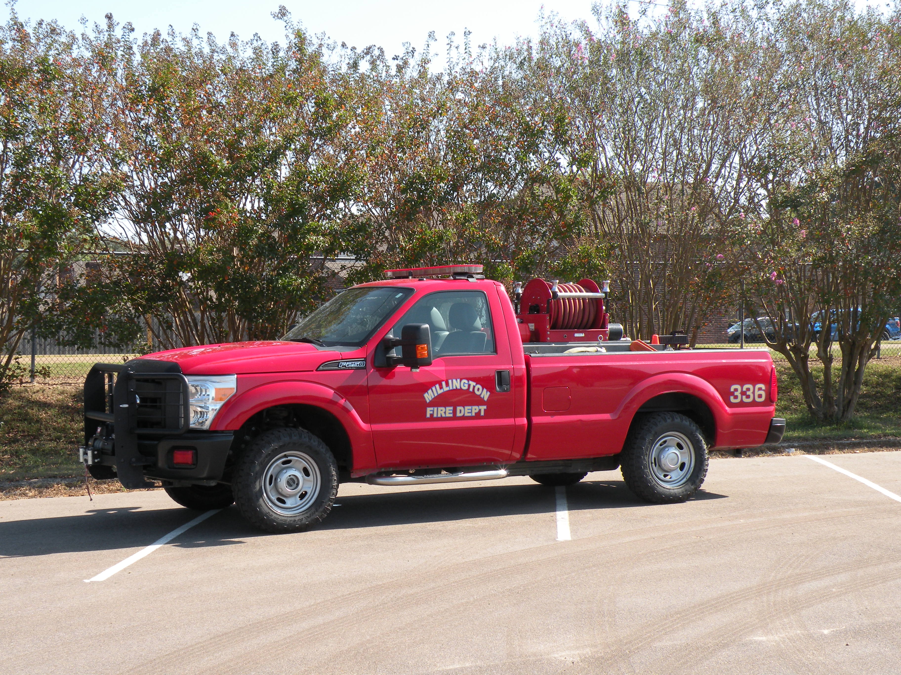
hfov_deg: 34.3
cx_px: 450
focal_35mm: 56
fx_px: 1458
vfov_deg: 26.1
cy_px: 338
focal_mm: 9.8
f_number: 5
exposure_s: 1/168
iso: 64
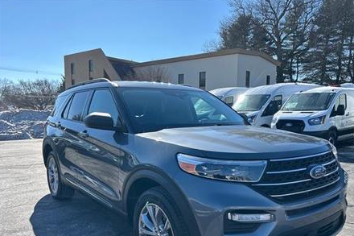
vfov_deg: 42.0
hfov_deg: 60.1
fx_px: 305
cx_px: 198
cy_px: 149
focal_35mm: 31
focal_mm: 5.7
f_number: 1.5
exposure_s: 1/2762
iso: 50
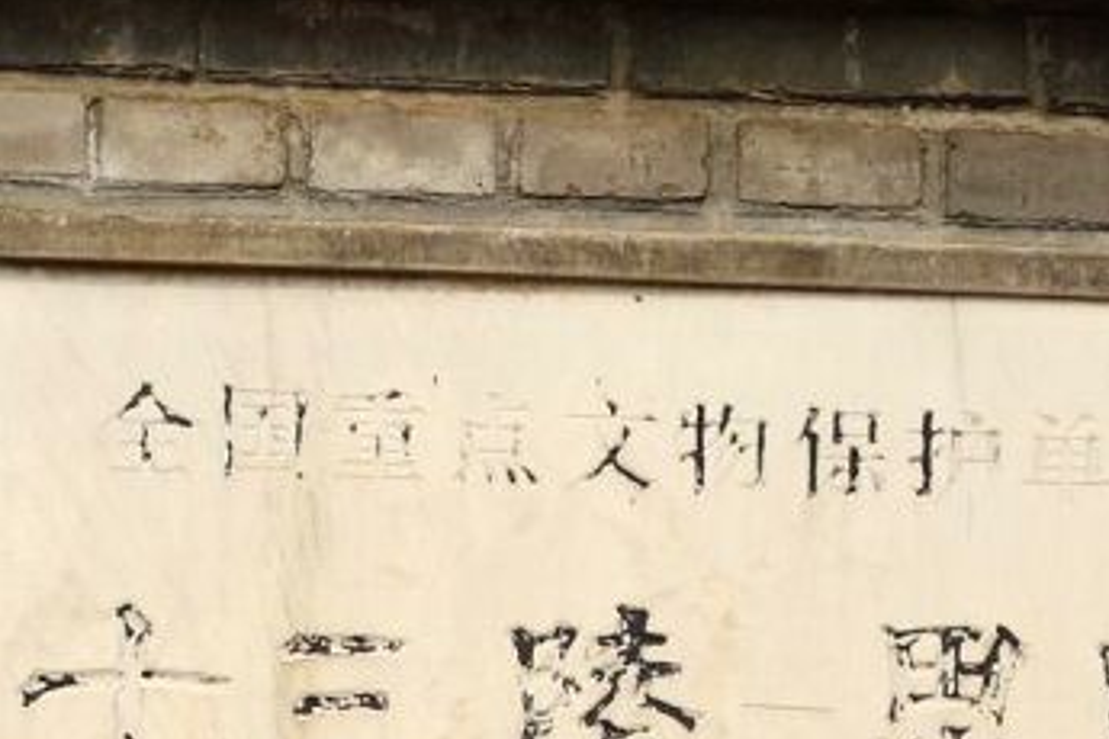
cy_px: 1443
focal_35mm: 146
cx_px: 315
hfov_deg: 14.0
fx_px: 4497
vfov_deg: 8.9
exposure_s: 1/500
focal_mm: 10.4
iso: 125
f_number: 5.6
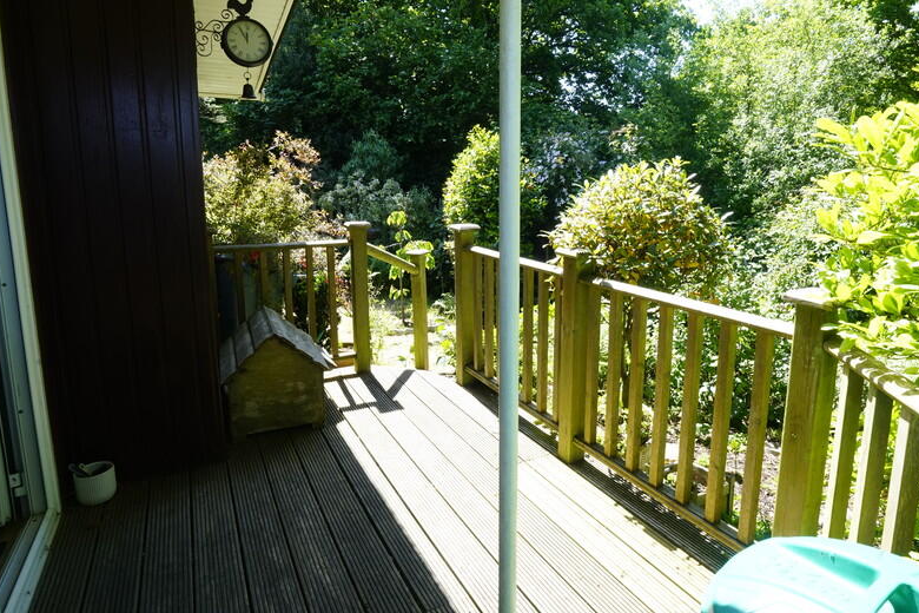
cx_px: 510
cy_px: 252
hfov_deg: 80.9
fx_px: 536
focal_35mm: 21
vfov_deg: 59.1
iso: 1000
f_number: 16
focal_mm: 16
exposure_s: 1/60
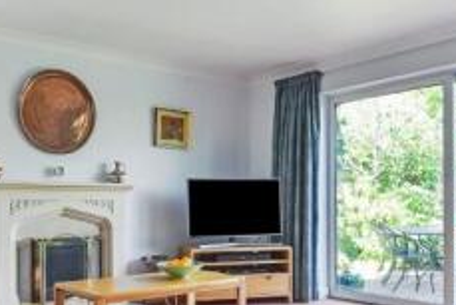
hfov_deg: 48.1
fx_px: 507
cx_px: 179
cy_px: 208
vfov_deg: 33.1
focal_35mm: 40
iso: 400
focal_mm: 14
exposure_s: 1/40
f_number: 9
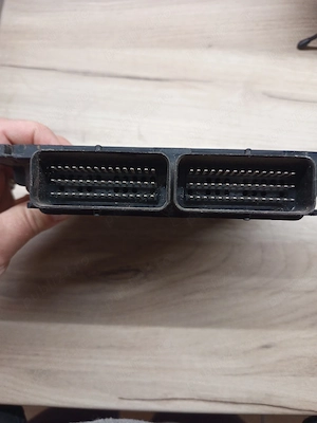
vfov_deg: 71.6
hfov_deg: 56.8
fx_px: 293
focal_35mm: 24
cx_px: 158
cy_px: 212
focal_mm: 5.24
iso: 429
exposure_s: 1/33.3
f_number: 1.7
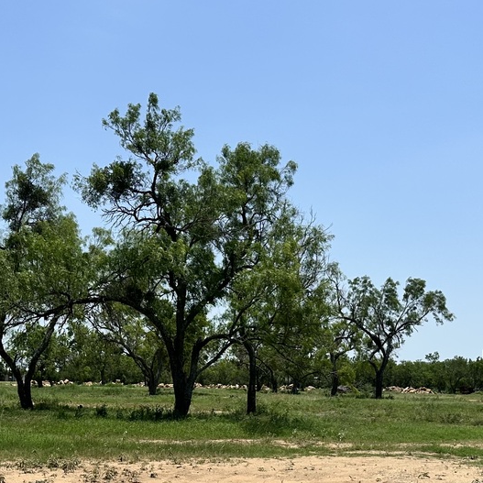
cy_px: 391
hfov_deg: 29.2
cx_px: 143
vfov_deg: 28.9
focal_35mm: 58
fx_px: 916
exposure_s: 1/7042
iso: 80
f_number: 1.78
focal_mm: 6.86
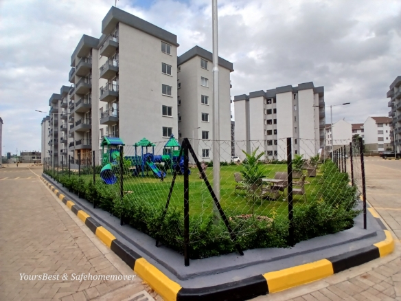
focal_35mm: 17
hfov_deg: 91.0
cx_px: 200
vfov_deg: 74.7
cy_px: 150
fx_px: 197
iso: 50
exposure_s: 1/500
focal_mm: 1.4
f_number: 2.2
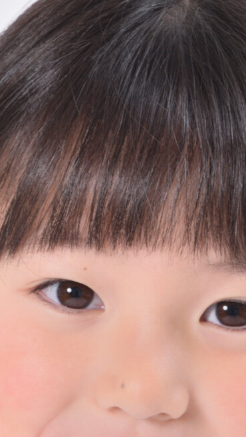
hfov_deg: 1.4
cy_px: 466
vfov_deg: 2.5
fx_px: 9929
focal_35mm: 856
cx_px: 154
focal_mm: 210
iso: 200
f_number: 8
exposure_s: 1/160
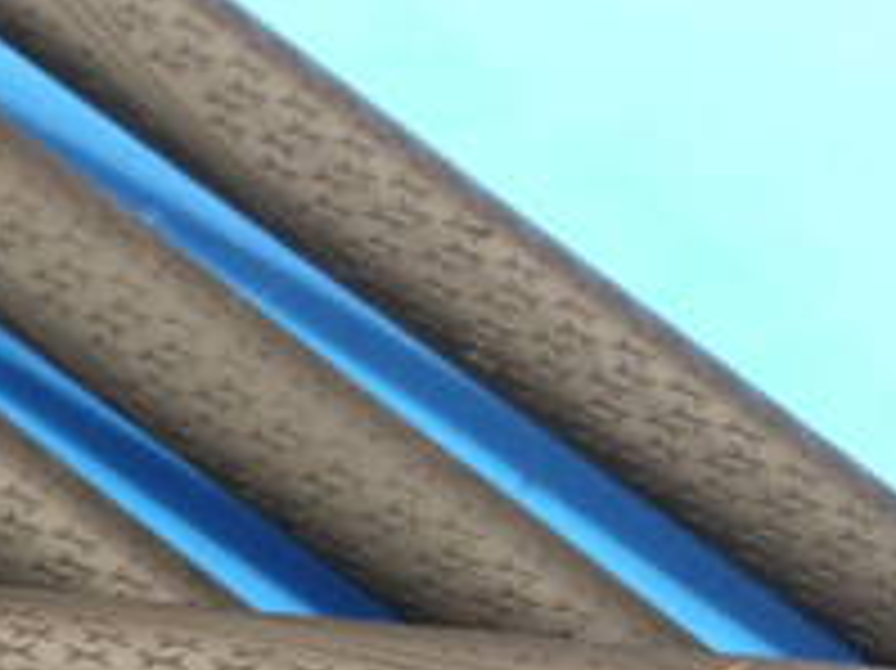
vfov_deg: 9.2
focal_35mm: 161
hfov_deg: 12.2
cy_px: 643
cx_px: 45
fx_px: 4165
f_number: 4.6
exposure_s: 1/50
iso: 800
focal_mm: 25
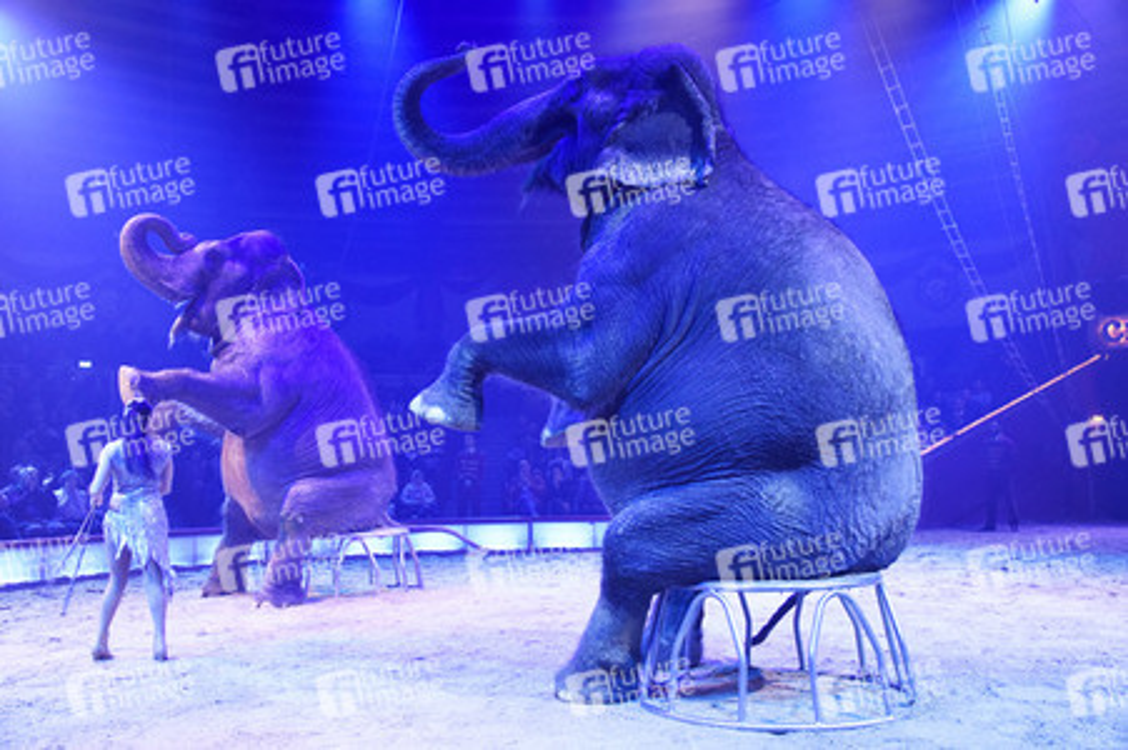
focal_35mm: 31
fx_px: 971
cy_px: 375
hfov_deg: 60.3
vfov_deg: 42.3
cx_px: 564
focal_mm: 31
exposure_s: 1/60
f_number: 6.3
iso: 5000
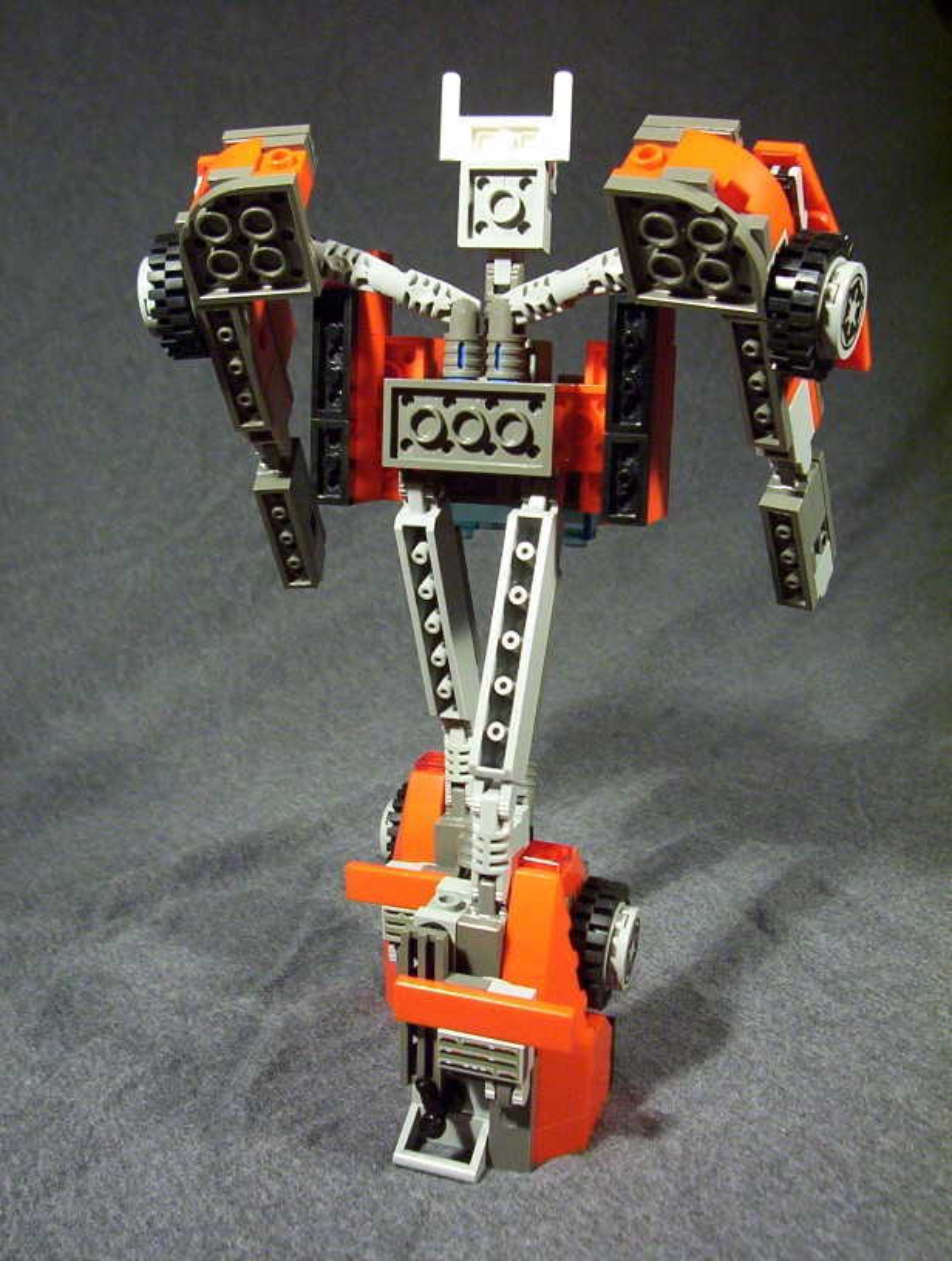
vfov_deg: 43.8
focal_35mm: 43
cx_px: 476
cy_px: 630
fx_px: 1570
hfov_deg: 33.7
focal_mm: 5.77
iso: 200
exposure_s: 1/23.1
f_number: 2.73
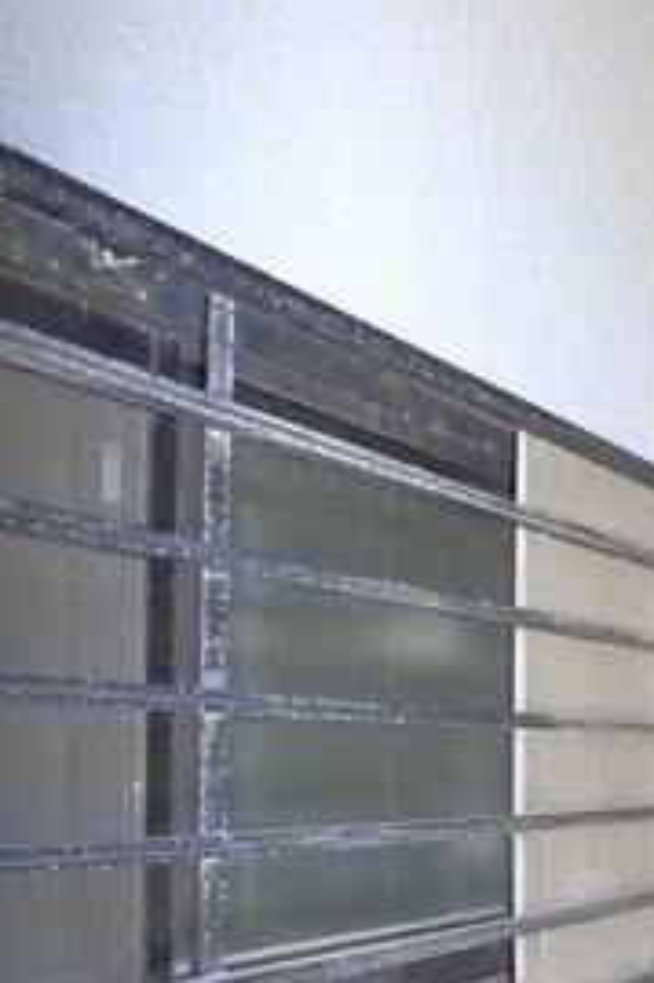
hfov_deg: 19.2
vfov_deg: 30.3
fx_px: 1773
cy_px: 775
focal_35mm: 65
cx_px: 871
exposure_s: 1/160
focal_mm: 5.1
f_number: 2.8
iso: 400
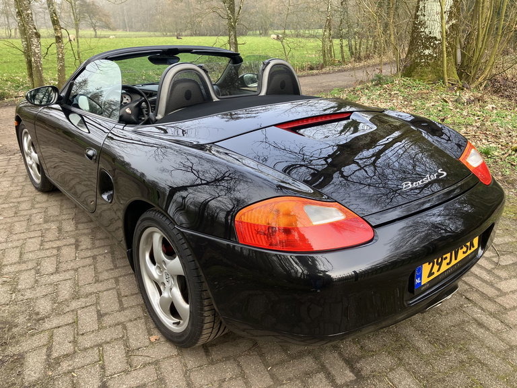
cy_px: 194
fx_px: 418
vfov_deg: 49.7
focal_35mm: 28
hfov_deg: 63.4
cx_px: 258
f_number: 1.8
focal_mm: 3.99
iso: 32
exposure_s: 1/121
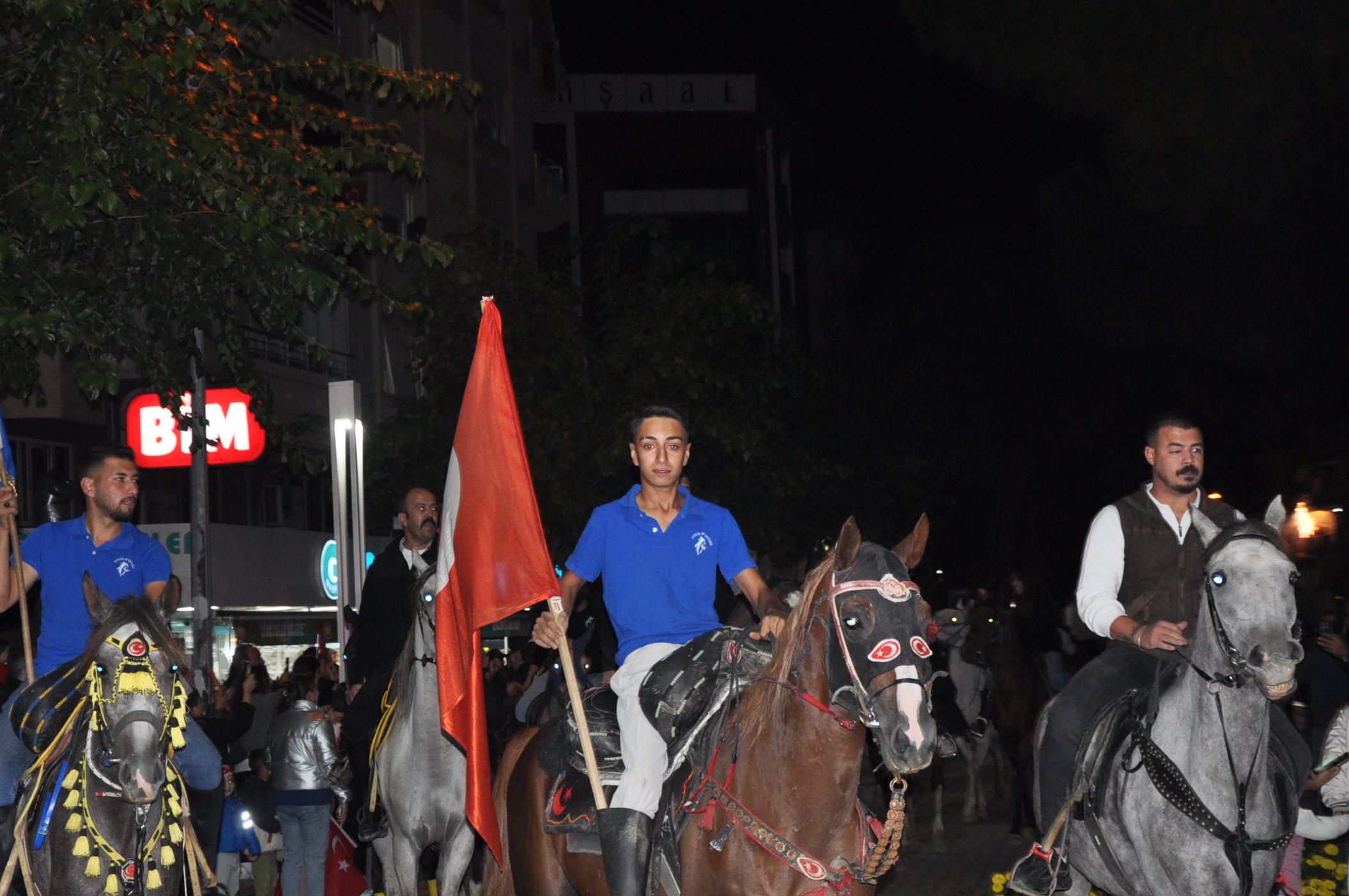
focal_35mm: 64
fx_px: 2395
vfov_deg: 21.2
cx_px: 557
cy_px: 549
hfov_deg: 31.4
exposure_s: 1/60
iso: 640
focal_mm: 28
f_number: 4
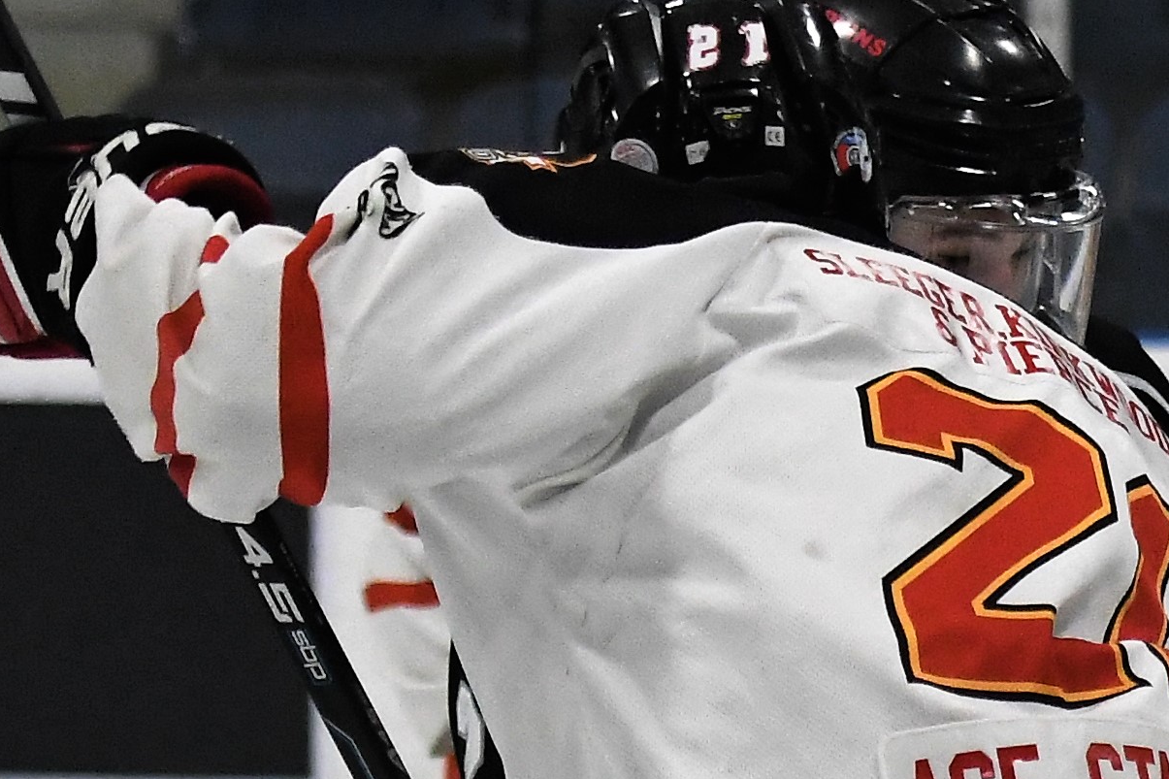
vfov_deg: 3.6
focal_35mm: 377
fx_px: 12240
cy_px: 1397
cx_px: 1444
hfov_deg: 5.4
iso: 2800
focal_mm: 70
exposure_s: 1/1000
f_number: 2.8
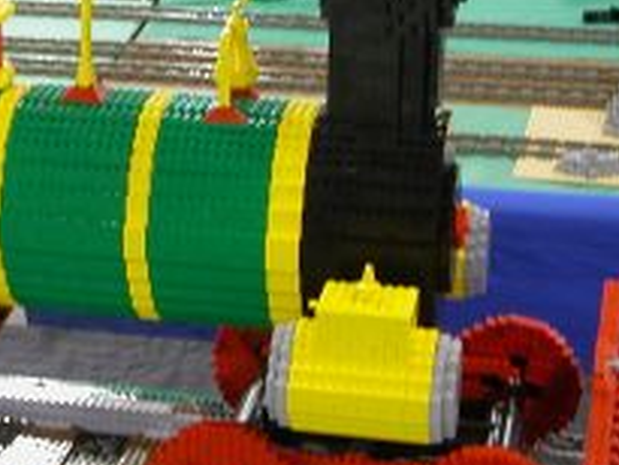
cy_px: 94
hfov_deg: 17.3
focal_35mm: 113
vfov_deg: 13.1
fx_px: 2022
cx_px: 139
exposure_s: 1/6.9
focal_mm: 8.9
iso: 100
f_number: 3.4
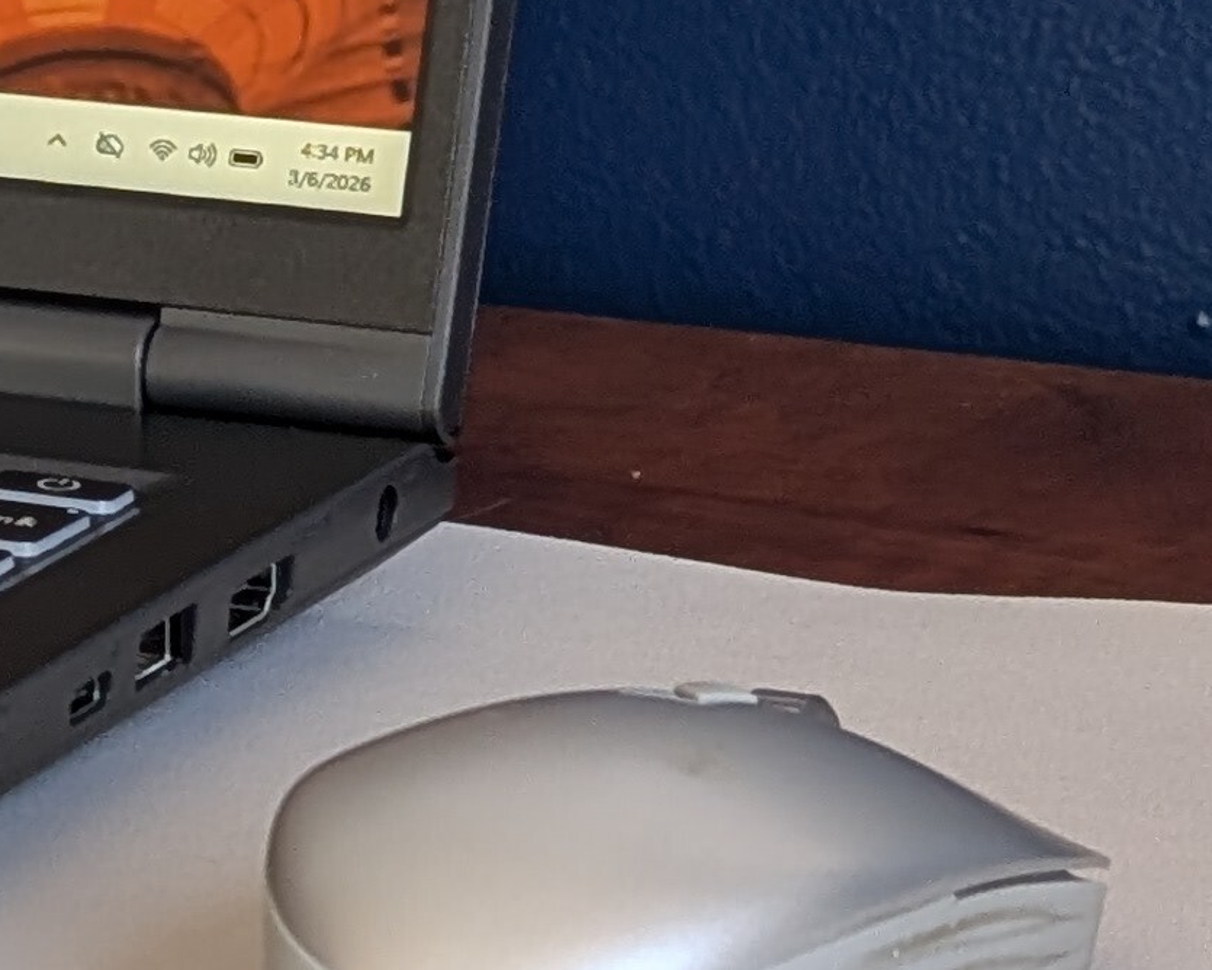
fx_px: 8394
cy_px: -250
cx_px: -1459
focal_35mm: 234
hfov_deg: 7.8
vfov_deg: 6.6
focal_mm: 6.9
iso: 33
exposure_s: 1/23.8
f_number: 1.68
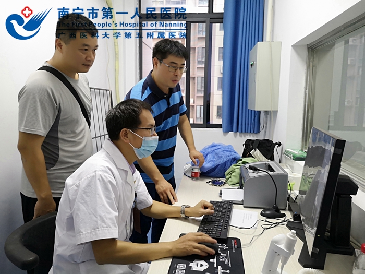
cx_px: 182
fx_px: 285
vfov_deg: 51.4
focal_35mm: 27
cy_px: 137
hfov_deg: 65.3
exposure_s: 1/33.3
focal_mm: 3.95
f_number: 1.8
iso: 320
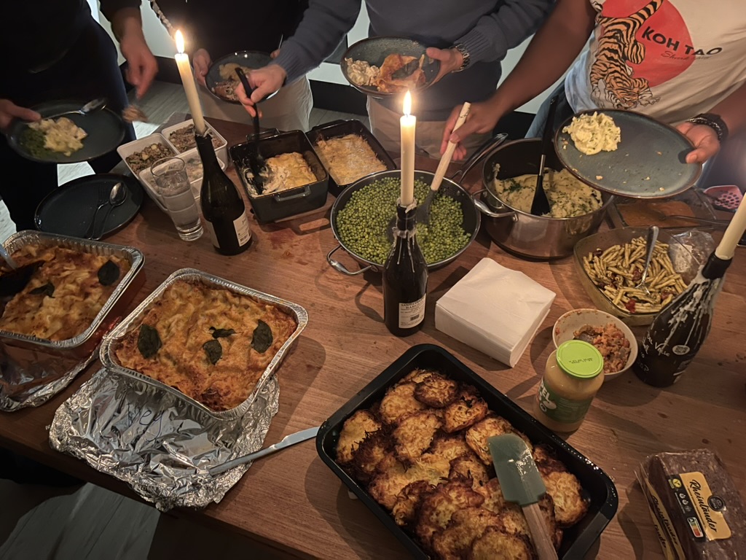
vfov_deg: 53.1
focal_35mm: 26
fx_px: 560
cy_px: 280
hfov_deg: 67.3
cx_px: 373
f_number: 1.6
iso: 1000
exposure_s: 1/22
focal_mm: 5.1
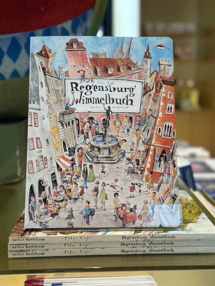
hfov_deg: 30.3
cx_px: 108
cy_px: 143
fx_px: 398
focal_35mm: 48
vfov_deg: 39.7
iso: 80
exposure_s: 1/100
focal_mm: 6.86
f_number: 1.78
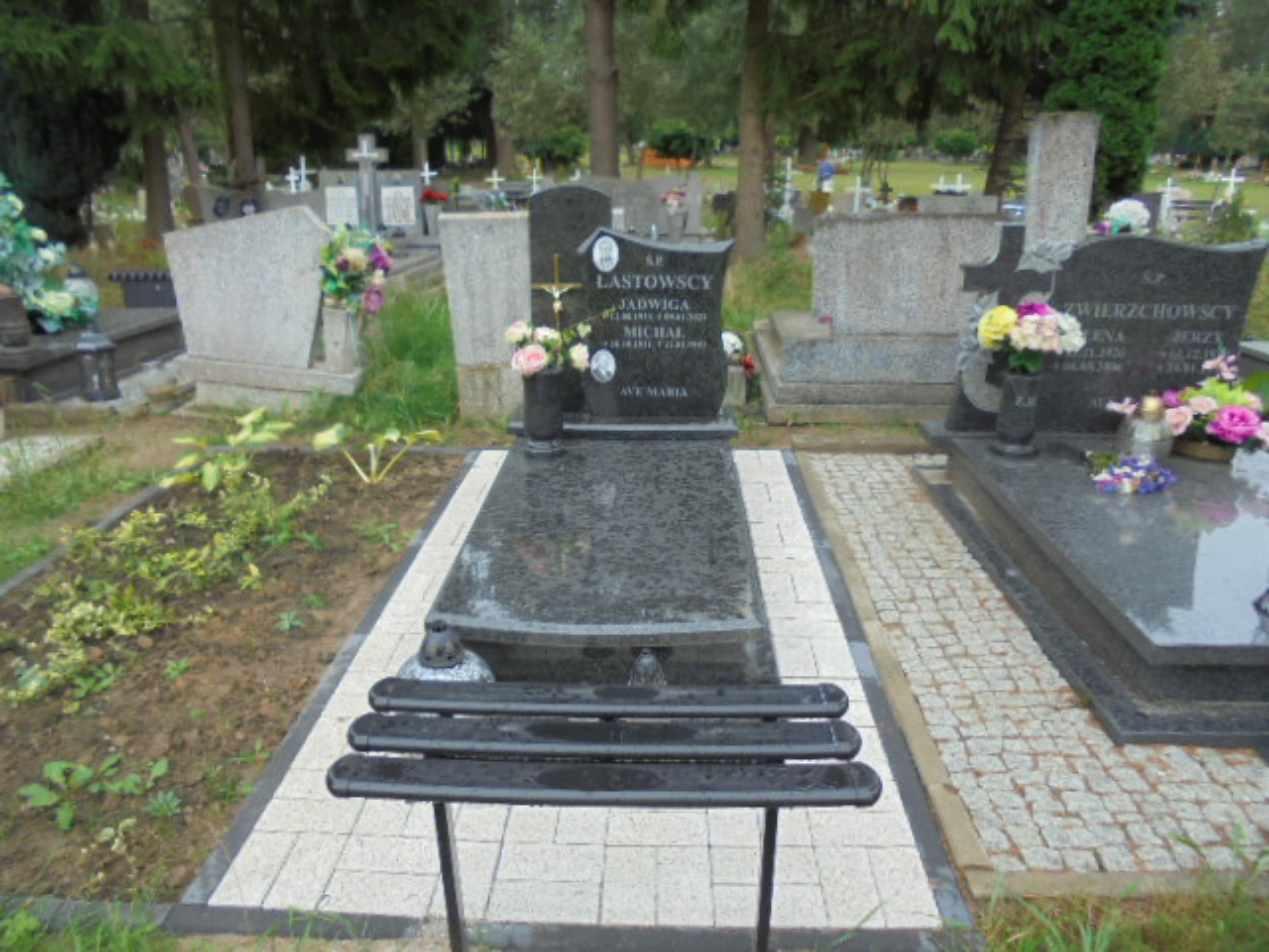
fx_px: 953
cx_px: 634
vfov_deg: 53.1
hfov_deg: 67.3
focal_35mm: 26
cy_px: 476
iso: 100
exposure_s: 1/100
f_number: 3.5
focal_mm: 4.6
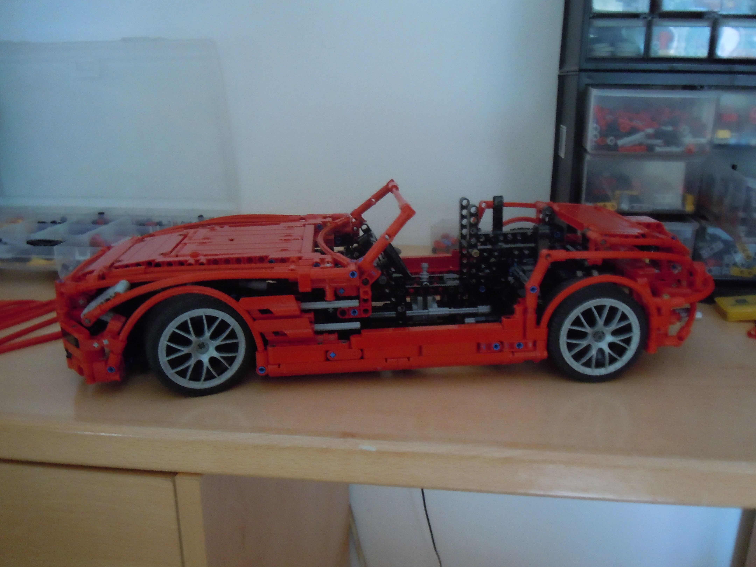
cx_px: 378
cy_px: 284
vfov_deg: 46.8
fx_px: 655
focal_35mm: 30
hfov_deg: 60.0
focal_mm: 5.4
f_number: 3.5
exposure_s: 1
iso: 800
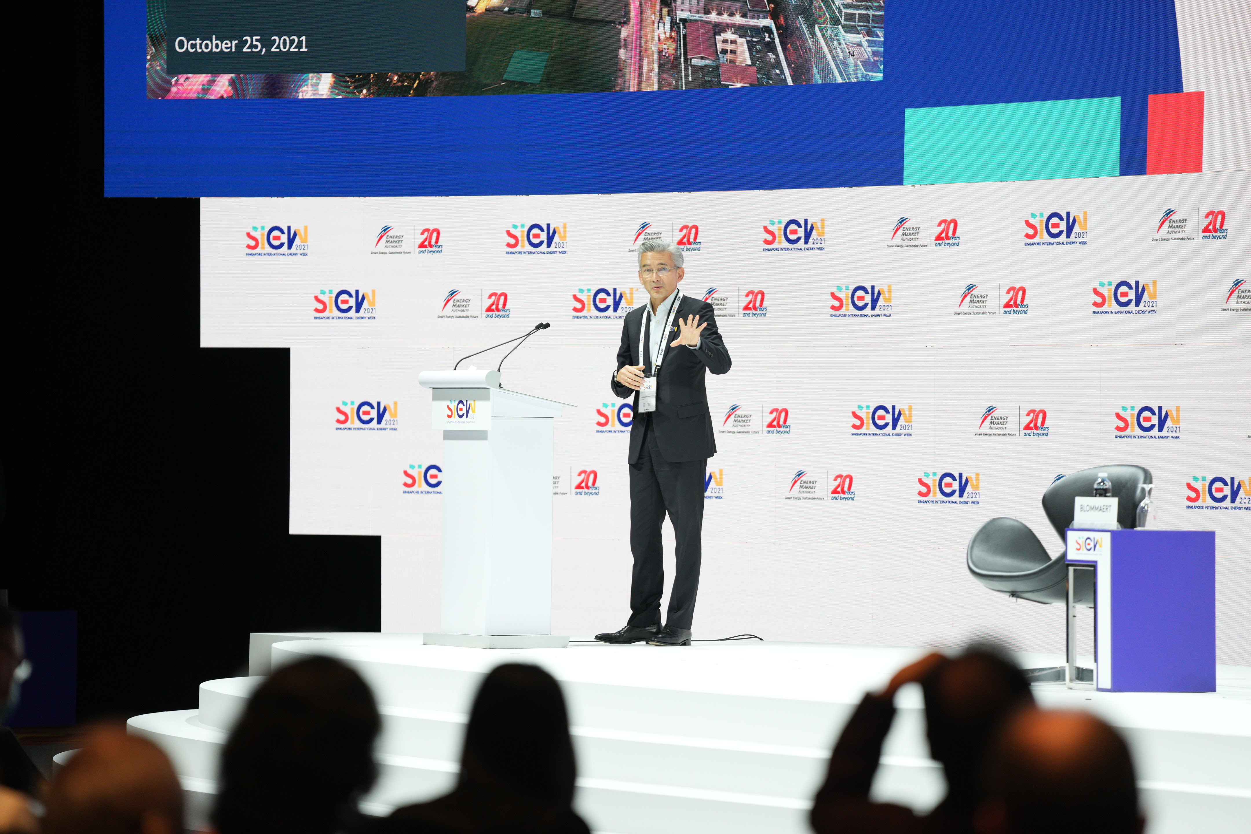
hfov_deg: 10.3
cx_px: 626
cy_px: 417
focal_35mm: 200
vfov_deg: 6.9
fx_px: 6949
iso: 640
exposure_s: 1/160
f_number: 2.8
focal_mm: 200
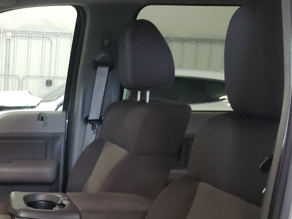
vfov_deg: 22.8
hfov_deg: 29.7
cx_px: 3
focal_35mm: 61
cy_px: 231
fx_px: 514
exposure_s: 1/30
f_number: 1.5
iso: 355
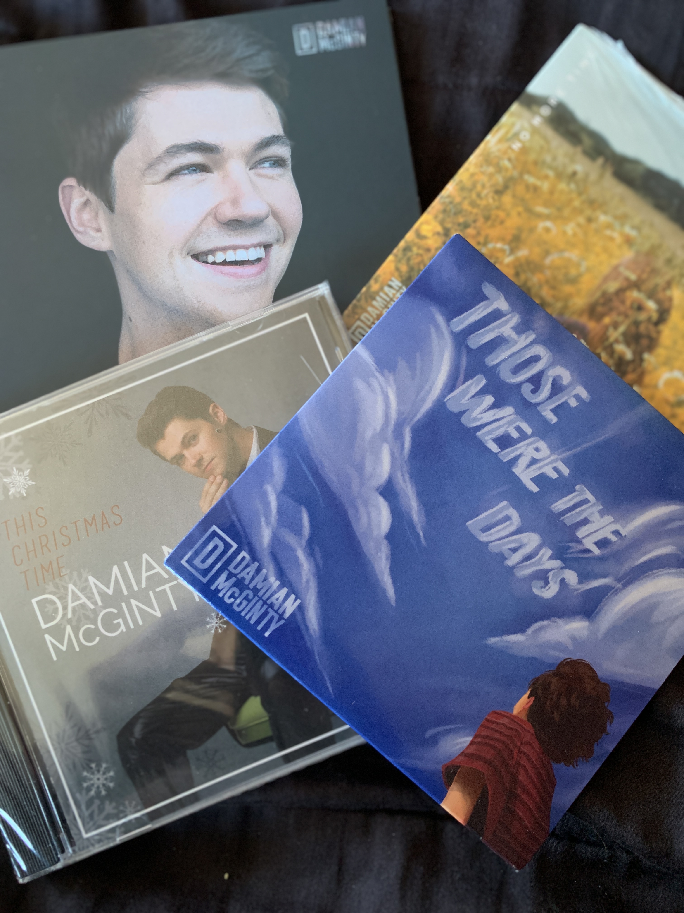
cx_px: 342
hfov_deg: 53.1
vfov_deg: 67.3
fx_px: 685
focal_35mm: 26
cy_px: 456
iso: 250
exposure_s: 1/60
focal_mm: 4.25
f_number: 1.8
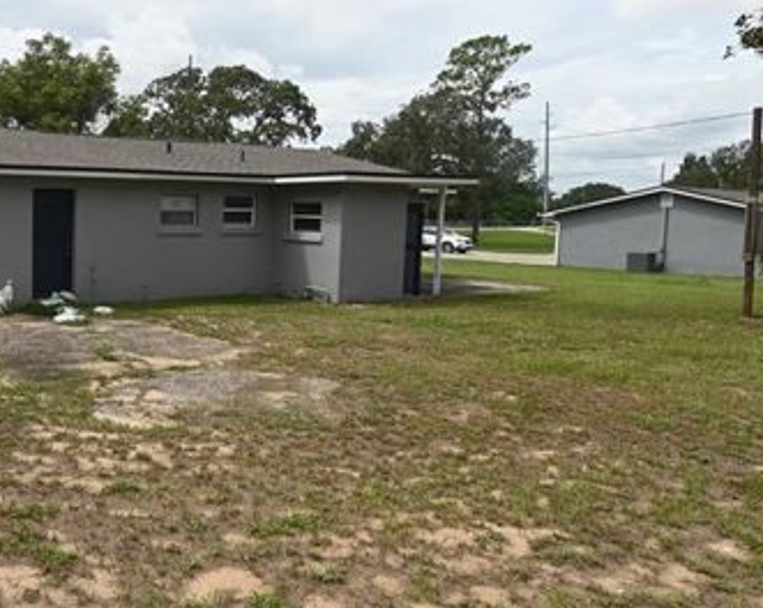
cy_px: 236
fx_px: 677
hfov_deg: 52.0
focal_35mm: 30
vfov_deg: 48.1
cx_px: 80
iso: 100
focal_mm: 10
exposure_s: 1/200
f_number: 9
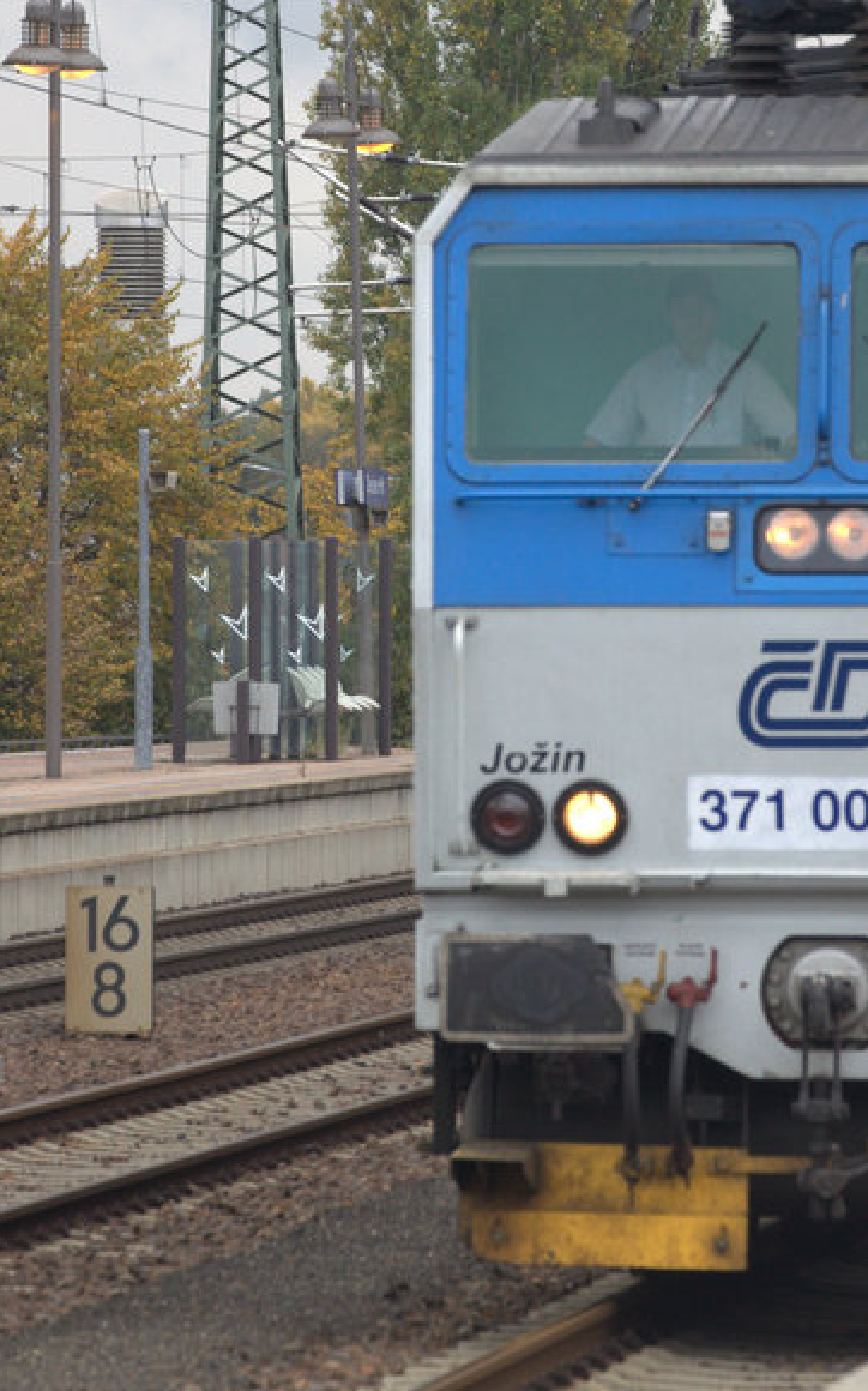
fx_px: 15496
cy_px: 450
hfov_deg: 3.2
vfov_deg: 5.1
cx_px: 506
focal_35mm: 409
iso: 400
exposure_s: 1/160
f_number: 9
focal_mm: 200
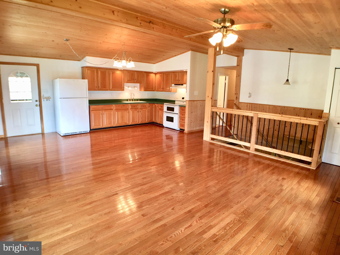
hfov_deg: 61.7
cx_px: 170
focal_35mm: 29
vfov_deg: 48.2
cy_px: 128
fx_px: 285
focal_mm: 4.15
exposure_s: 1/15
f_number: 2.2
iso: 32
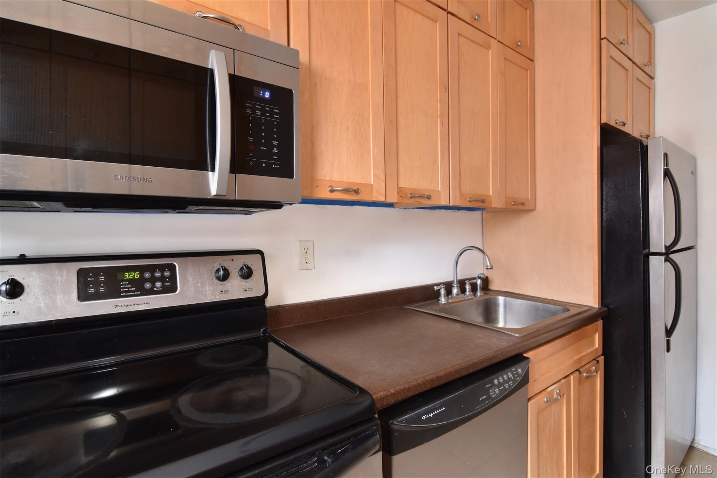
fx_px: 329
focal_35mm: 16
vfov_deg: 72.0
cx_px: 358
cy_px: 239
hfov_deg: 95.0
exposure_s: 1/30
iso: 640
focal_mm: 11
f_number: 9
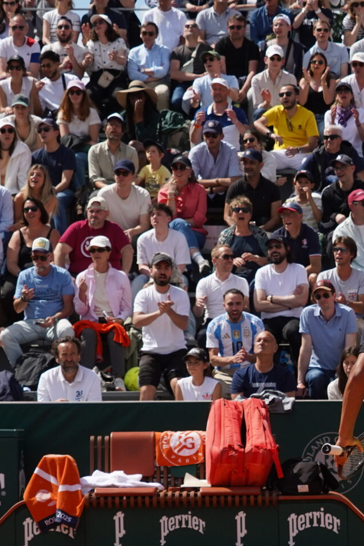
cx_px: 438
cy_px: 407
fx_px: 2382
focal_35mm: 157
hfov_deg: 8.6
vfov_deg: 13.0
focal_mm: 59
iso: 400
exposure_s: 1/2000
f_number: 6.3
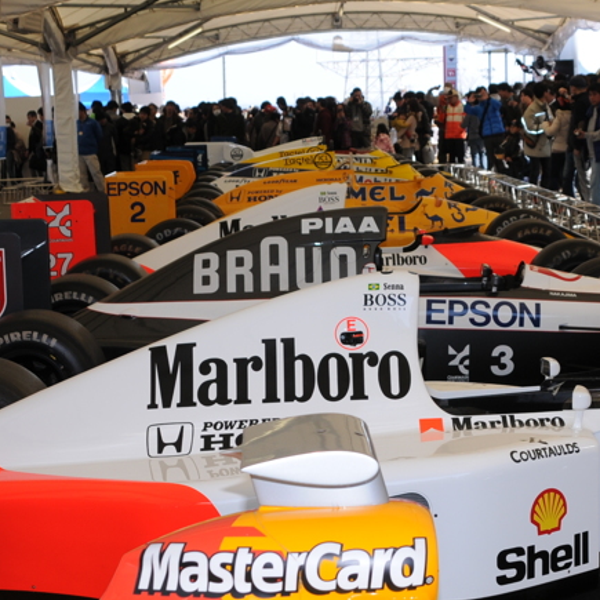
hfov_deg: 20.6
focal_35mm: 84
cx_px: 386
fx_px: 1647
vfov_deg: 20.5
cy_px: 418
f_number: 5
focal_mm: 28
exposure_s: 1/250
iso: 200
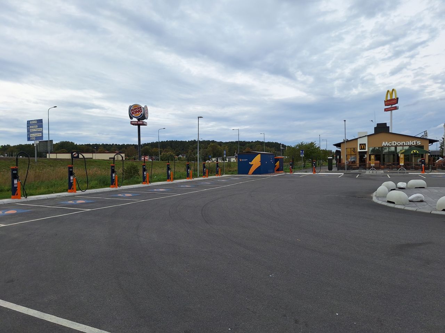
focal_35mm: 23
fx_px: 296
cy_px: 166
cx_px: 222
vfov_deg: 58.9
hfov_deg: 73.9
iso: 40
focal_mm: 5.54
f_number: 1.8
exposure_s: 1/1477
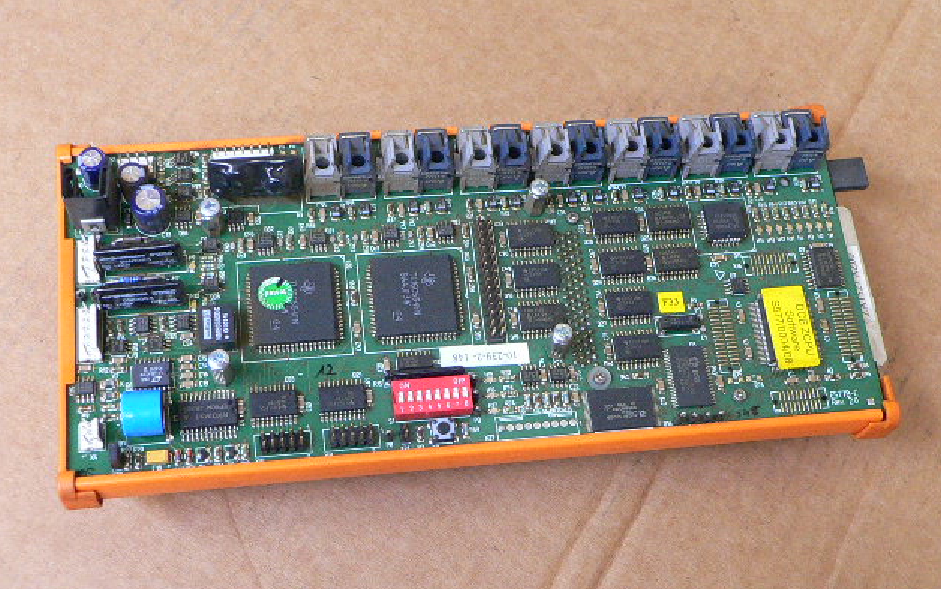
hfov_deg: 37.5
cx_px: 476
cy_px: 310
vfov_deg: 24.0
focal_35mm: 54
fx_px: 1385
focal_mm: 6.5
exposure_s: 1/13
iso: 200
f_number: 2.8
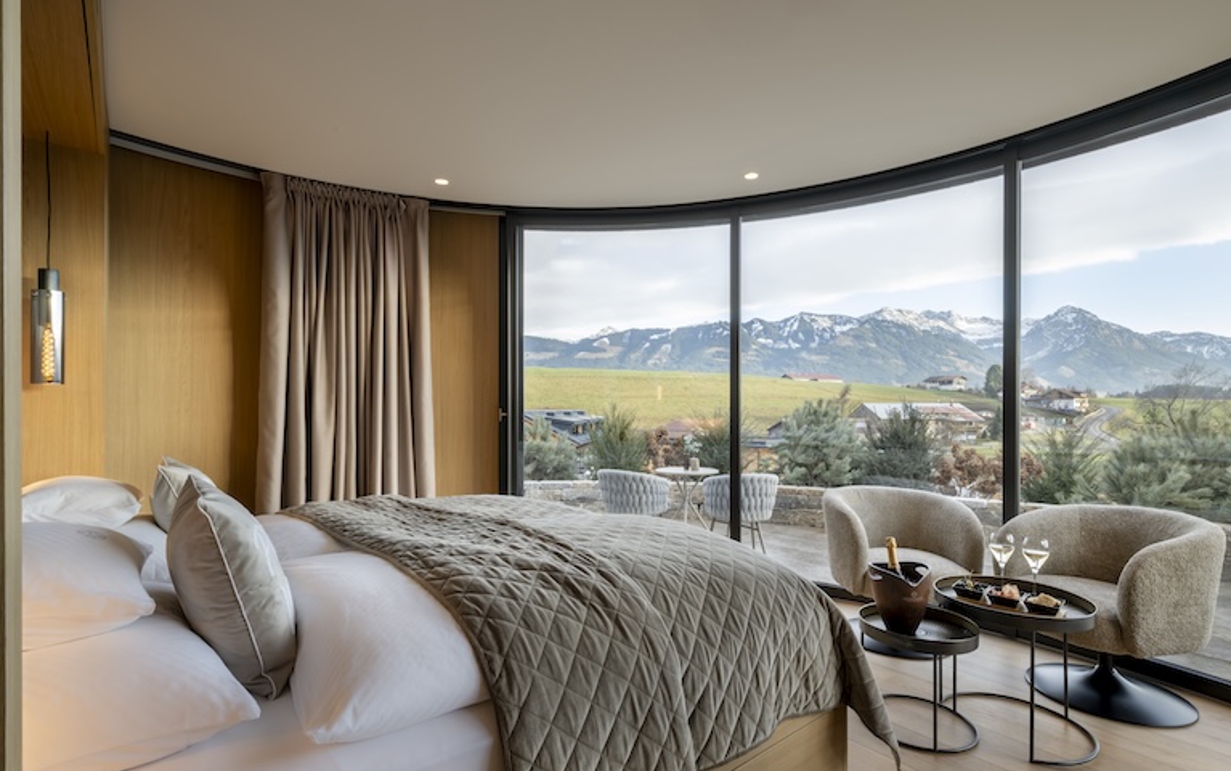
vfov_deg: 66.3
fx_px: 588
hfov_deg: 92.6
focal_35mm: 18
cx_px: 608
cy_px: 420
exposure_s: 1/5
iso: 80
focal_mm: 16.5
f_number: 14
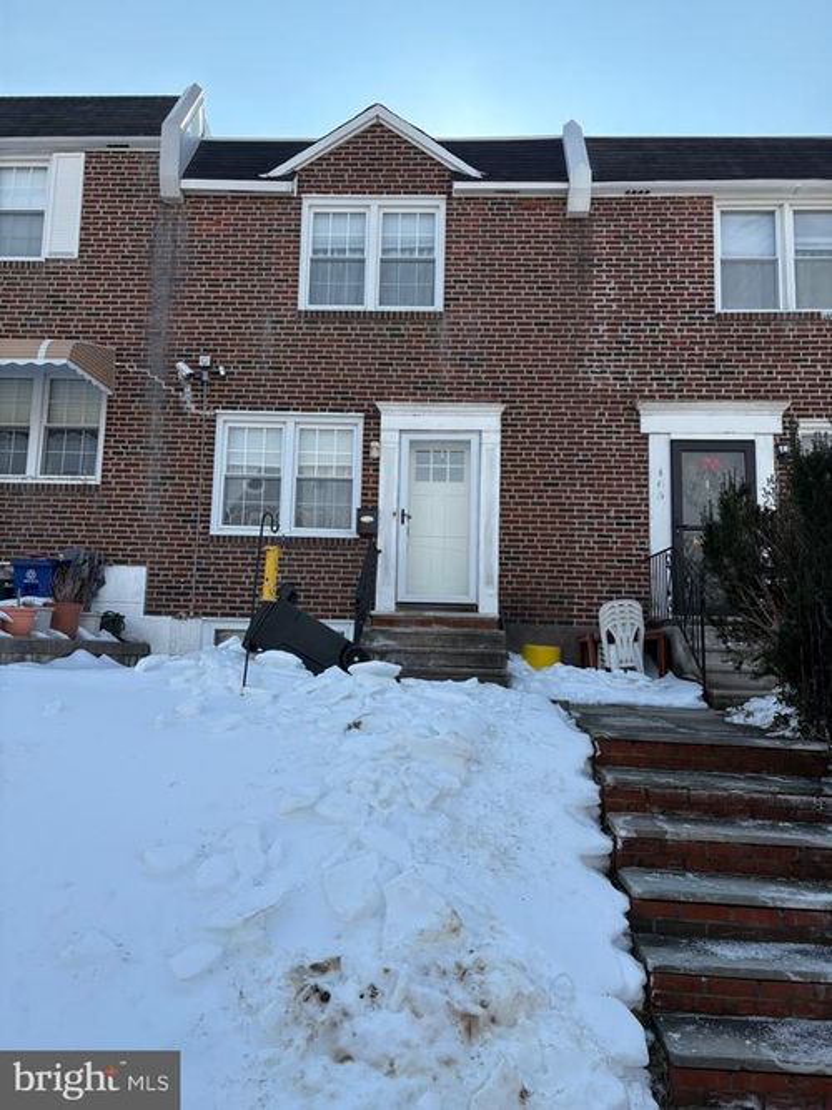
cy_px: 555
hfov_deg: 53.0
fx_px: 833
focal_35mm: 26
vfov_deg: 67.3
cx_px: 416
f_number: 1.6
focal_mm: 5.96
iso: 64
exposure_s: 1/2985
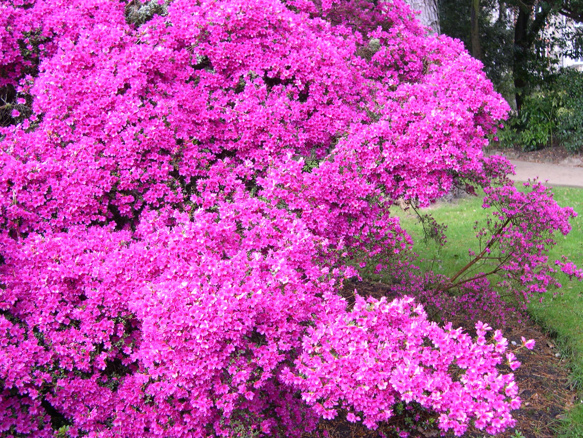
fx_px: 640
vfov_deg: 37.7
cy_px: 219
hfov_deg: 49.0
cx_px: 292
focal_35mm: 38
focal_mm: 8
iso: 100
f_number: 2.8
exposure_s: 1/44
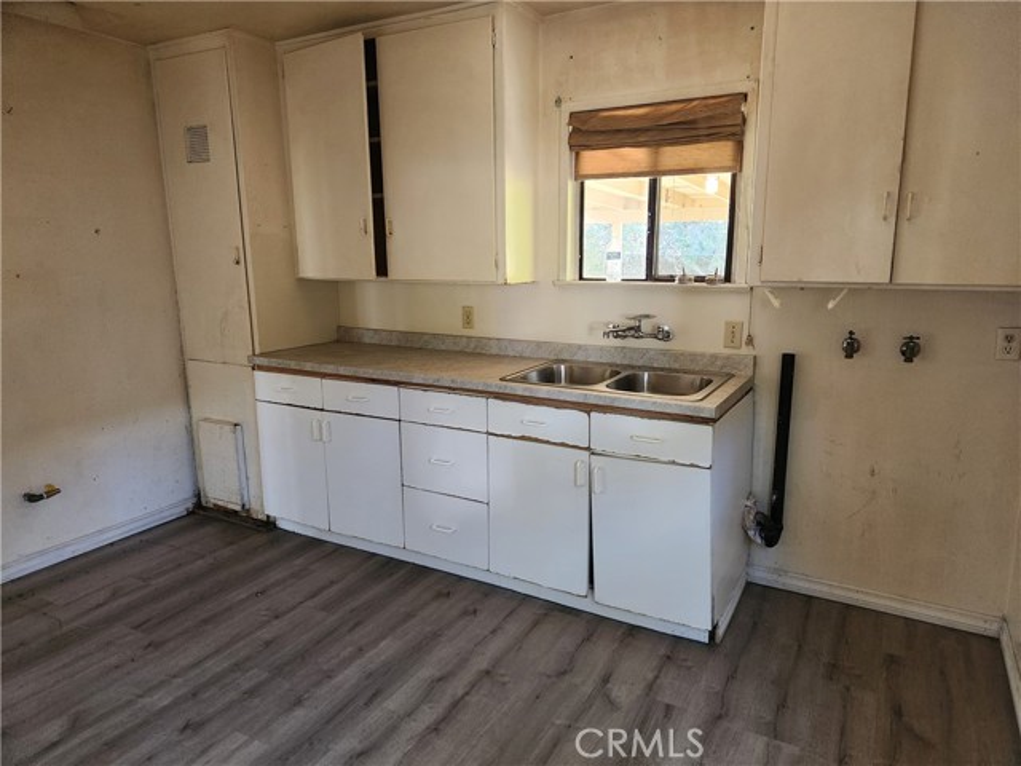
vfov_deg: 58.9
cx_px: 510
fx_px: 678
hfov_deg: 73.9
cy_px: 383
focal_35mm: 23
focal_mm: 5.4
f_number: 1.8
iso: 640
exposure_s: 1/120
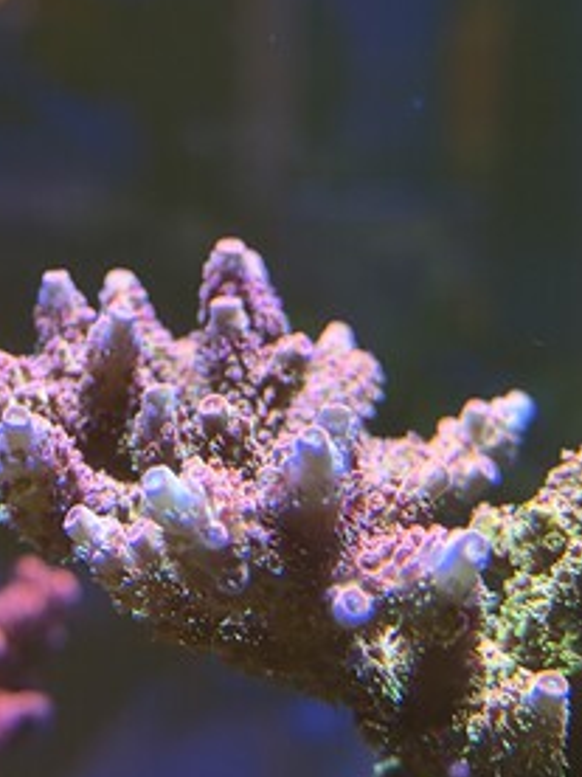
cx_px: 142
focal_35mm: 87
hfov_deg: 16.9
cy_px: 467
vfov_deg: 22.5
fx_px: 1950
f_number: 1.78
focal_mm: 6.76
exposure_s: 1/33
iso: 500
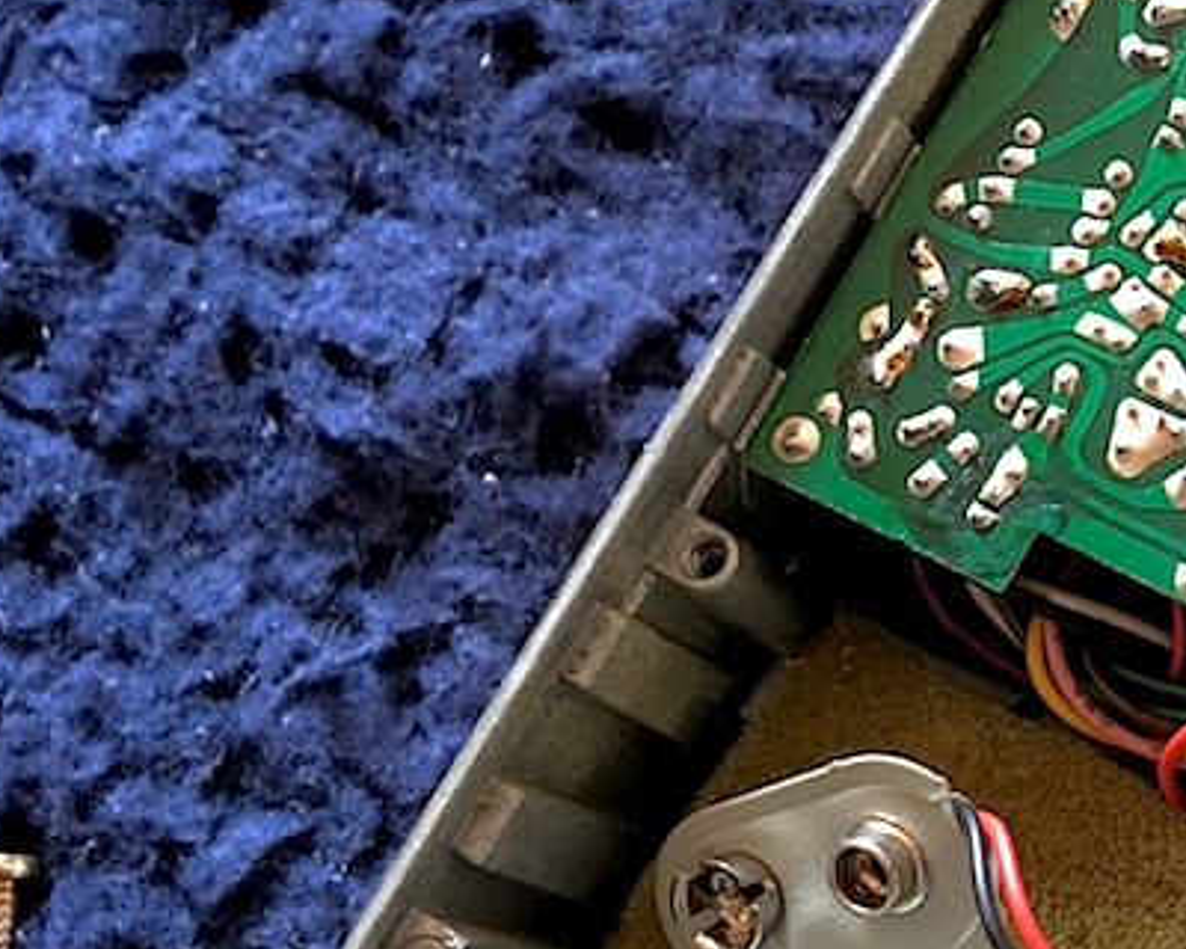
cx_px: 1402
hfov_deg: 25.3
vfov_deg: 22.5
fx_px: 2387
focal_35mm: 68
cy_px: 504
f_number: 2.2
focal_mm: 4.15
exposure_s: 1/15
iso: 40
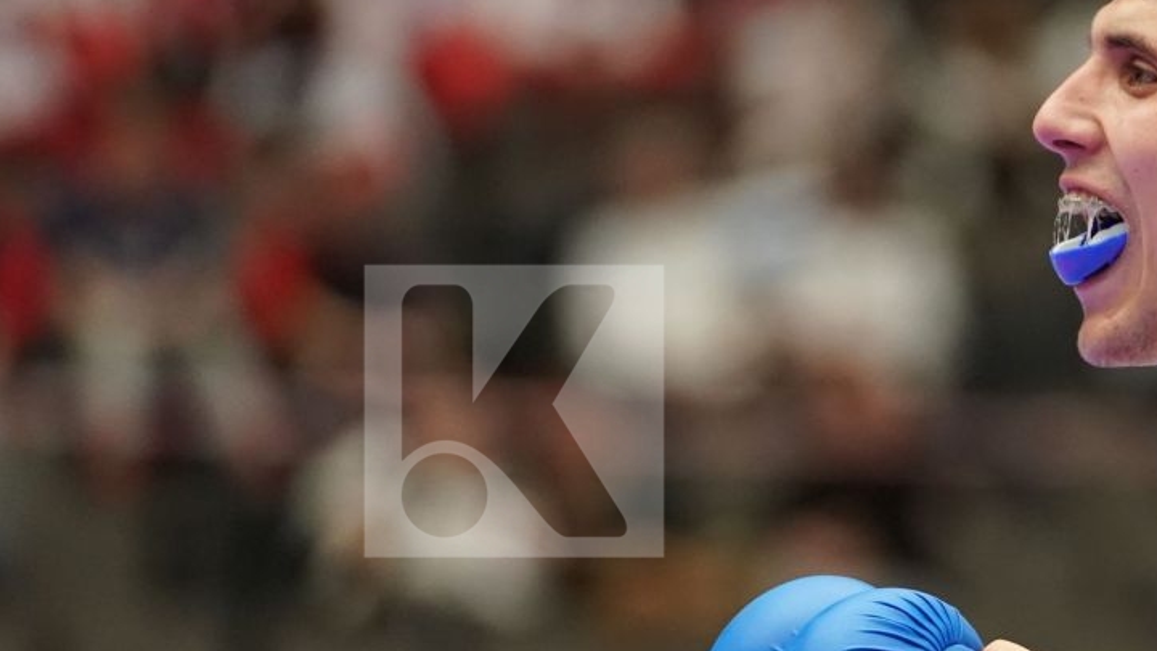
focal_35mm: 453
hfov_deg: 4.8
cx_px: 1059
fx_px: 13898
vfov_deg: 2.7
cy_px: 411
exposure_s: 1/1000
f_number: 2.8
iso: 3200
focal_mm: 173
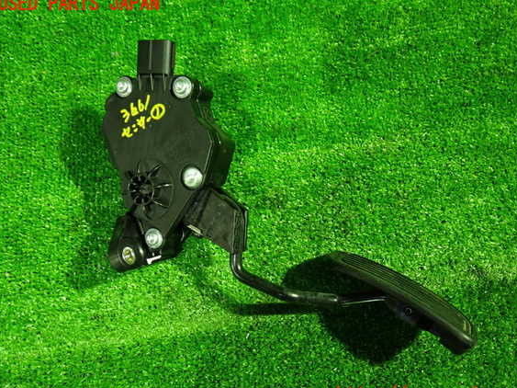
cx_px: 268
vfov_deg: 44.1
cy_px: 200
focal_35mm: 32
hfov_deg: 56.8
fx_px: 478
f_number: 2.3
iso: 800
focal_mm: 5.4
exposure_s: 1/25
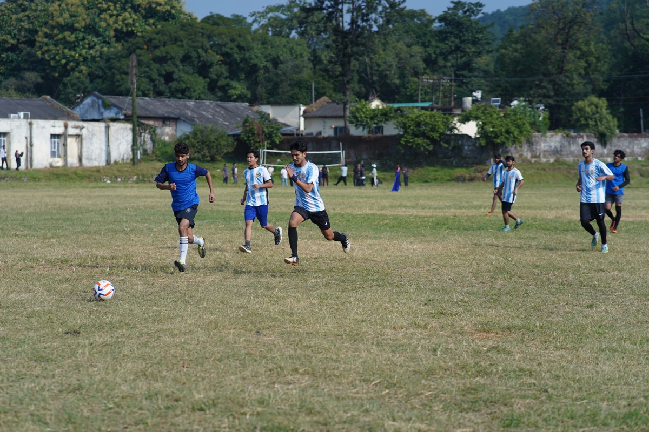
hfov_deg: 23.9
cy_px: 216
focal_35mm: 85
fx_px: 1532
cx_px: 324
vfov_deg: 16.1
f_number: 2.8
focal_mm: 85
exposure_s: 1/2000
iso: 100
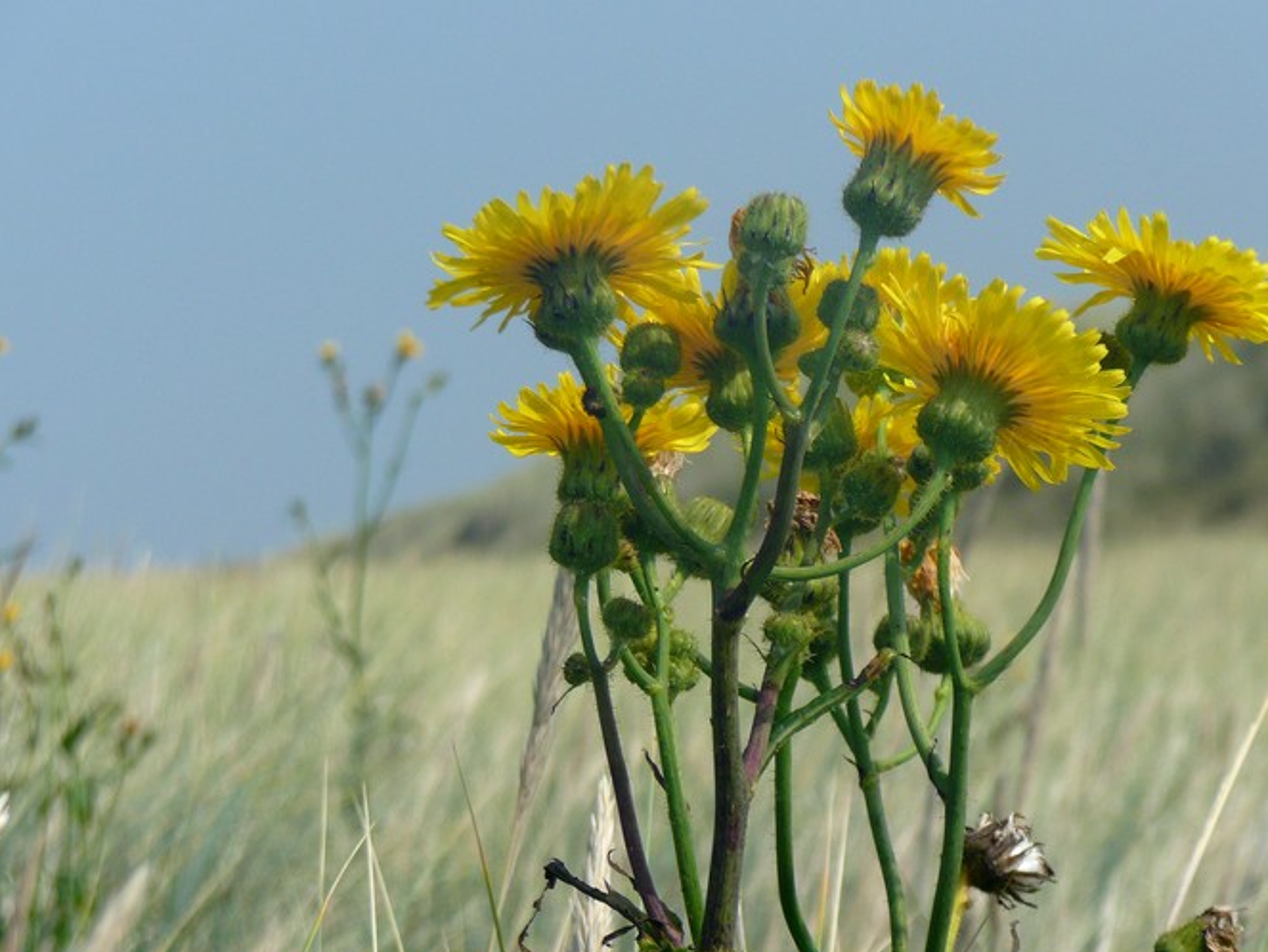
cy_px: 512
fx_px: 7513
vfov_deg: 7.3
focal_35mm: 205
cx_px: 763
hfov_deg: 9.6
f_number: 4.8
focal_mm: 27.9
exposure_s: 1/800
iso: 100
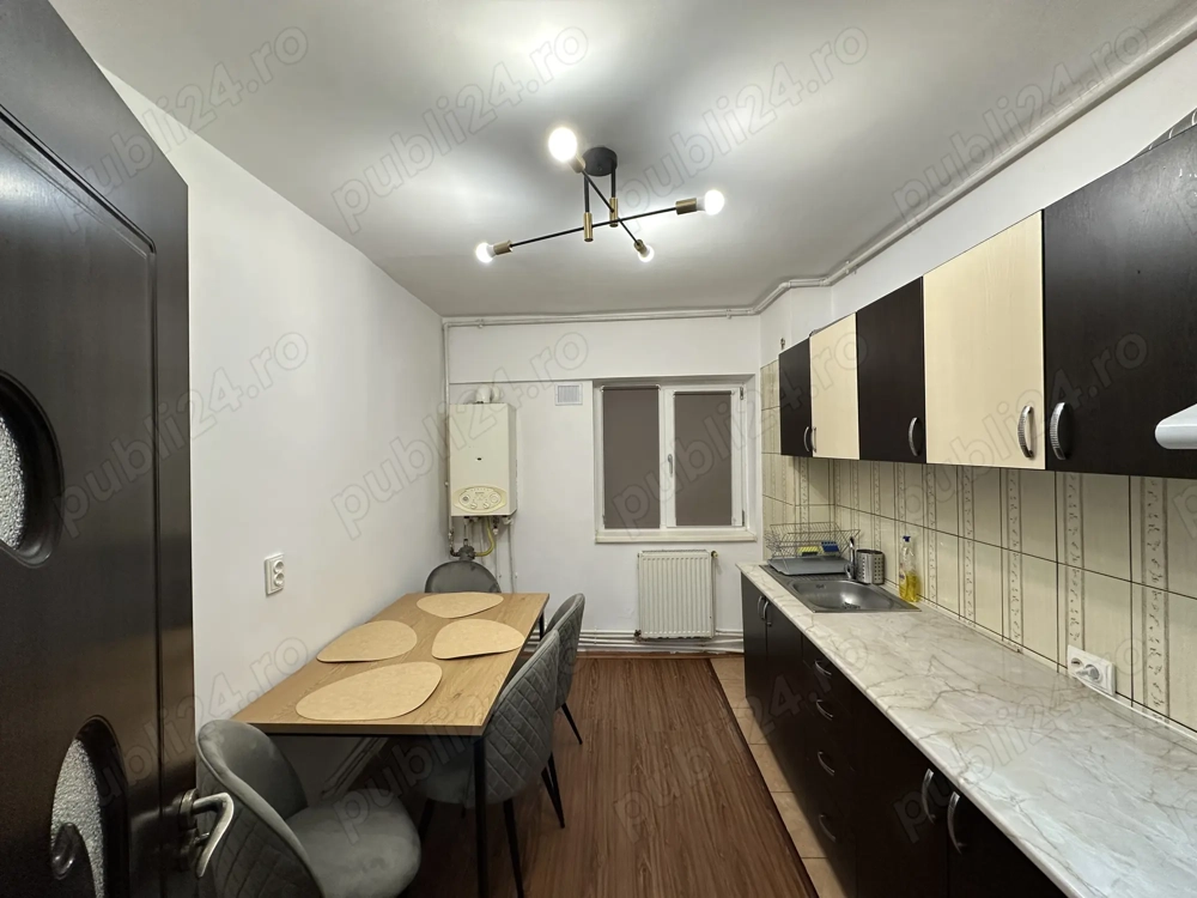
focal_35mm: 14
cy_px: 449
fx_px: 484
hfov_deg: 102.1
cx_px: 598
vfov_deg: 85.7
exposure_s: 1/100
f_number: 2.2
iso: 160
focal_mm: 2.22
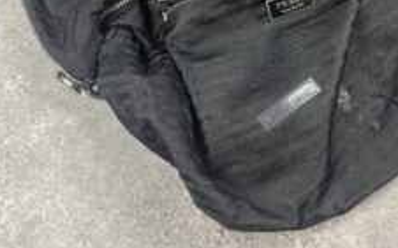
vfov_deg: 26.1
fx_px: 488
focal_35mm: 45
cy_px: -32
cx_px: 243
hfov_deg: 44.1
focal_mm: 6.76
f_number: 1.78
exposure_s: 1/50
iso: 320
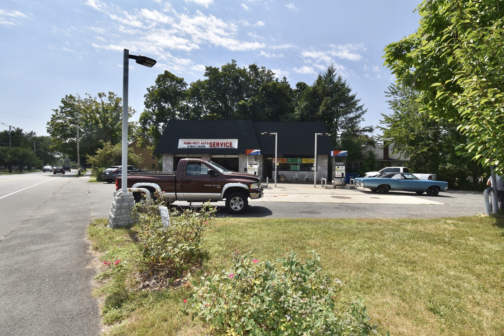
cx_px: 252
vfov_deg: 72.0
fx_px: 231
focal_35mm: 16
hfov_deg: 95.0
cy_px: 168
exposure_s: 1/200
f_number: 11
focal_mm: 11
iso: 100
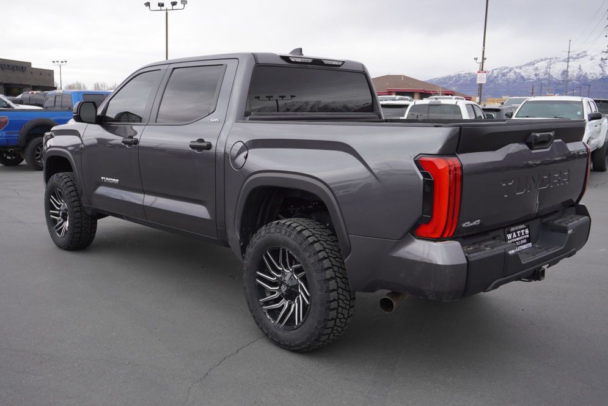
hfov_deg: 53.7
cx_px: 302
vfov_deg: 37.4
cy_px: 199
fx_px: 600
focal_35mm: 36
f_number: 5.6
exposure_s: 1/100
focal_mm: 23
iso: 100
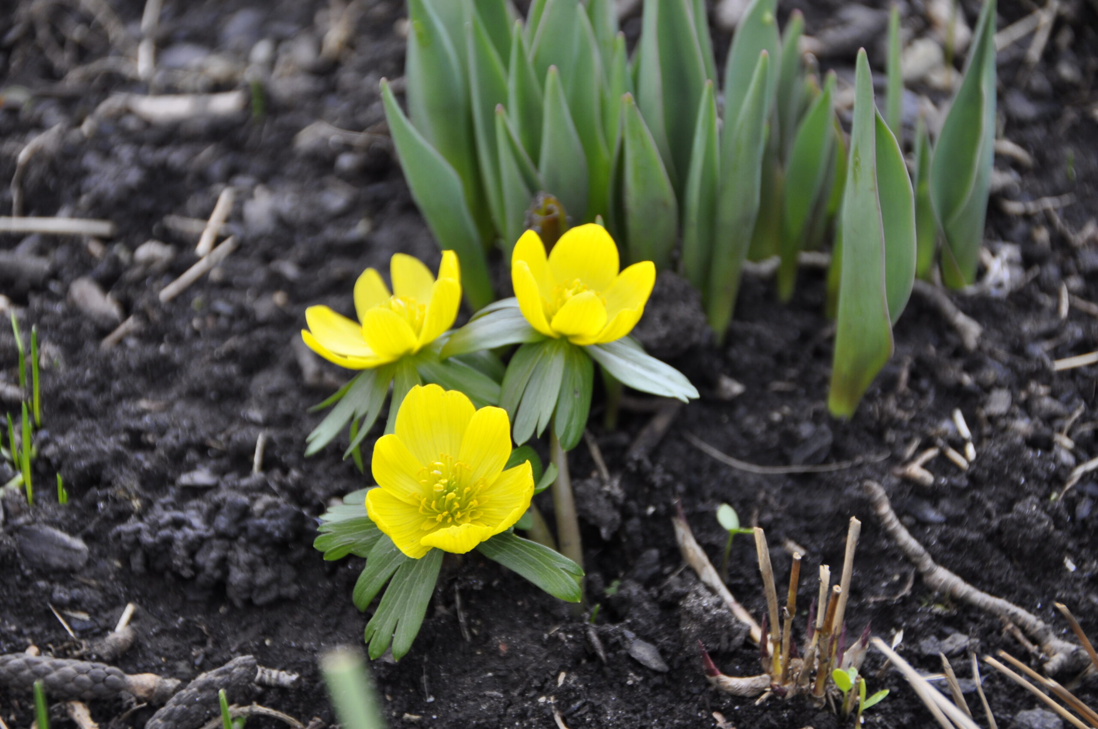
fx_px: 4661
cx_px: 549
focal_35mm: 153
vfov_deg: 8.9
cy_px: 364
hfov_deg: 13.4
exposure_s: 1/125
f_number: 5.6
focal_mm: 102
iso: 360
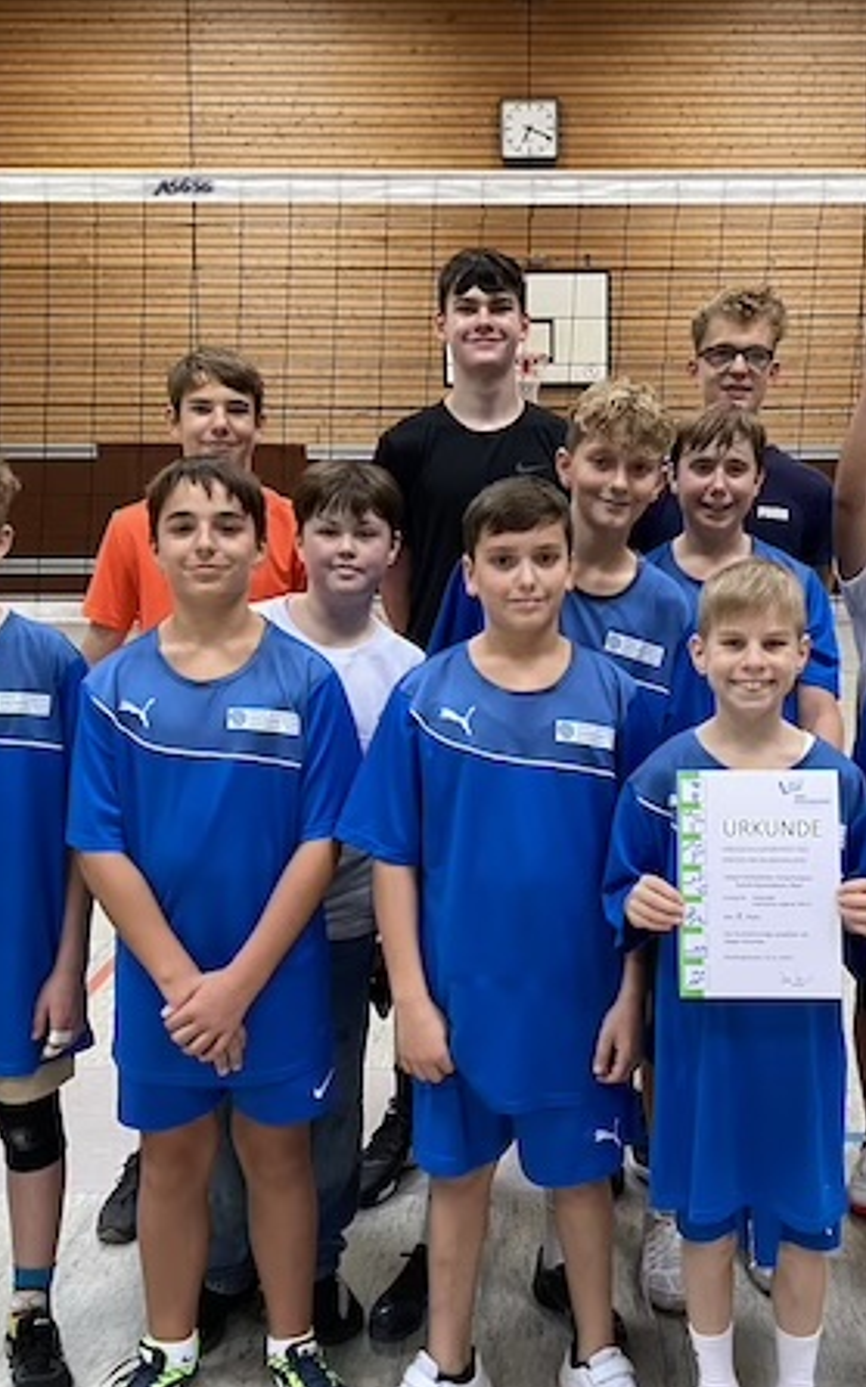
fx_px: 1399
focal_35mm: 37
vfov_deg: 52.8
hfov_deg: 34.2
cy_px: 695
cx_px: 543
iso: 320
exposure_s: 1/50
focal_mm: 4.25
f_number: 1.8
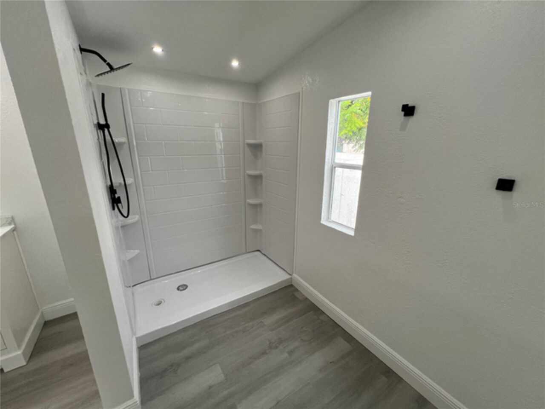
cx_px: 272
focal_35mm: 13
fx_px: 205
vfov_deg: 89.9
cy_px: 204
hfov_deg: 106.2
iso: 160
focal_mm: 1.57
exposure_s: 1/120
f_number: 1.8
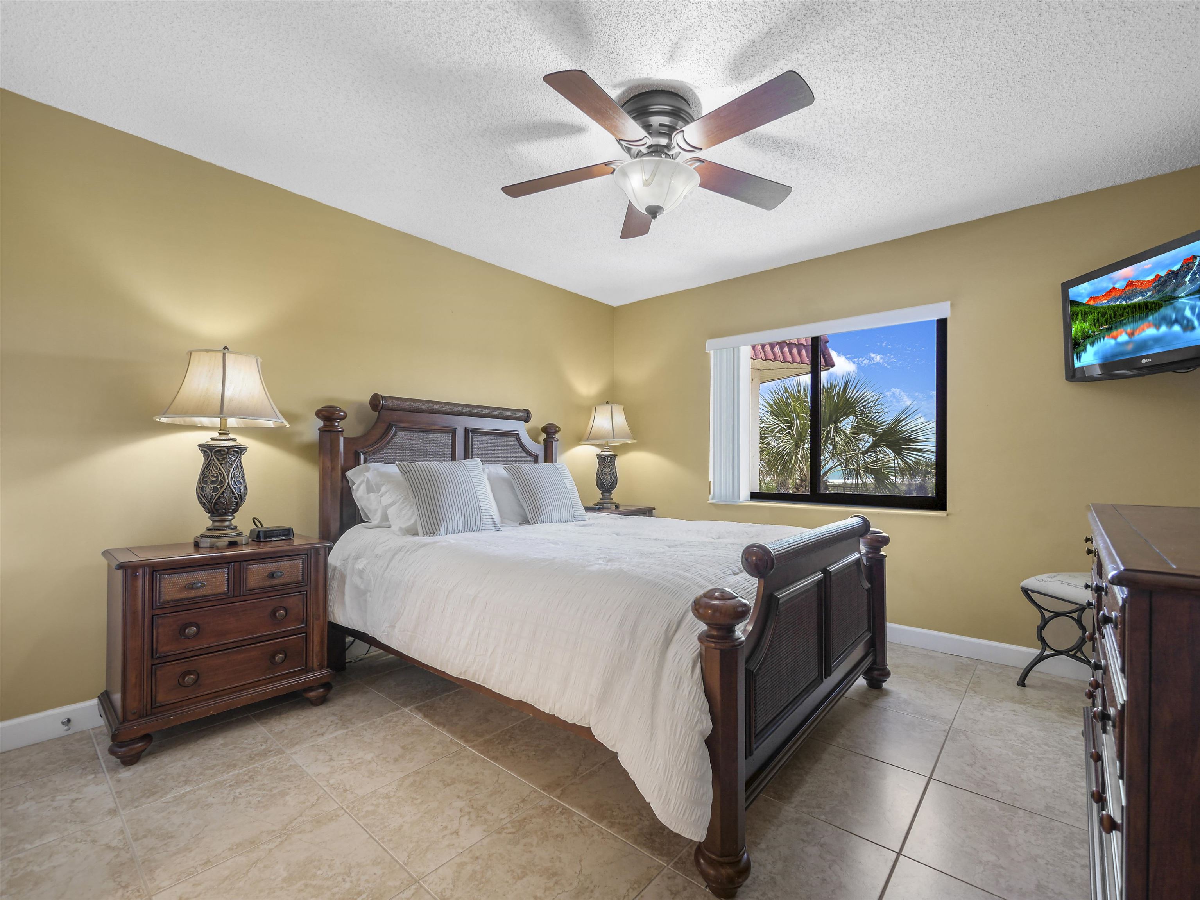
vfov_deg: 85.7
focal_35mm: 14
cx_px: 600
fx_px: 485
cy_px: 450
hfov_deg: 102.0
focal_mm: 7
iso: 400
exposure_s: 1/8
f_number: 4
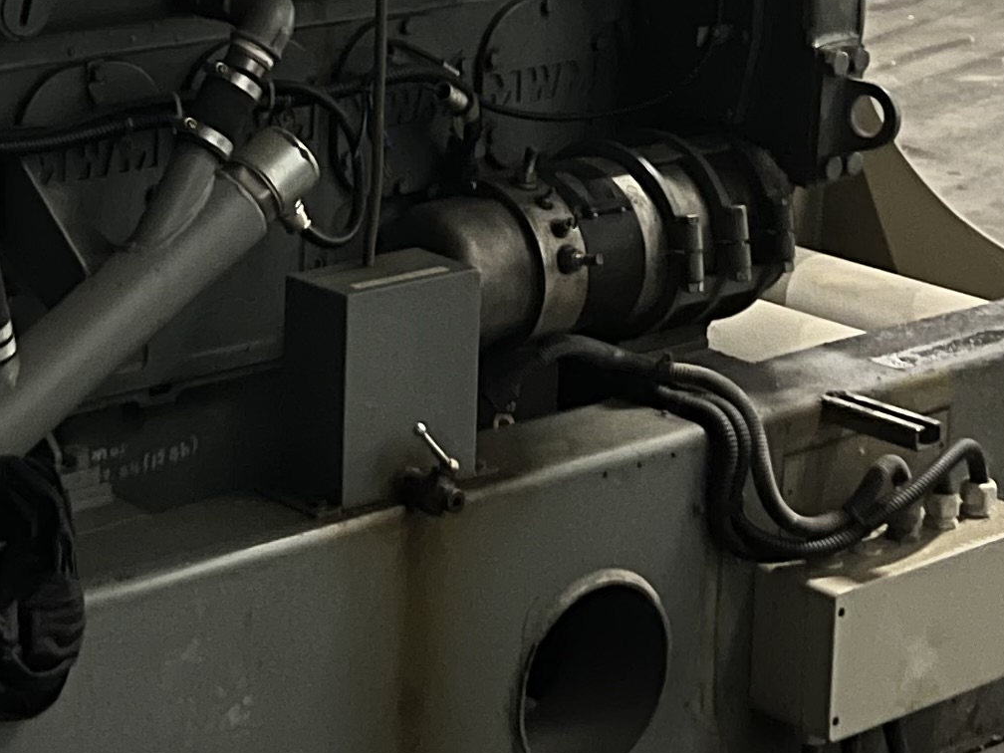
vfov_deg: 14.1
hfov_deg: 18.2
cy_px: 66
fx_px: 3016
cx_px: -81
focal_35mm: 104
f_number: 1.5
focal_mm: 5.7
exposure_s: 1/20
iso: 1000
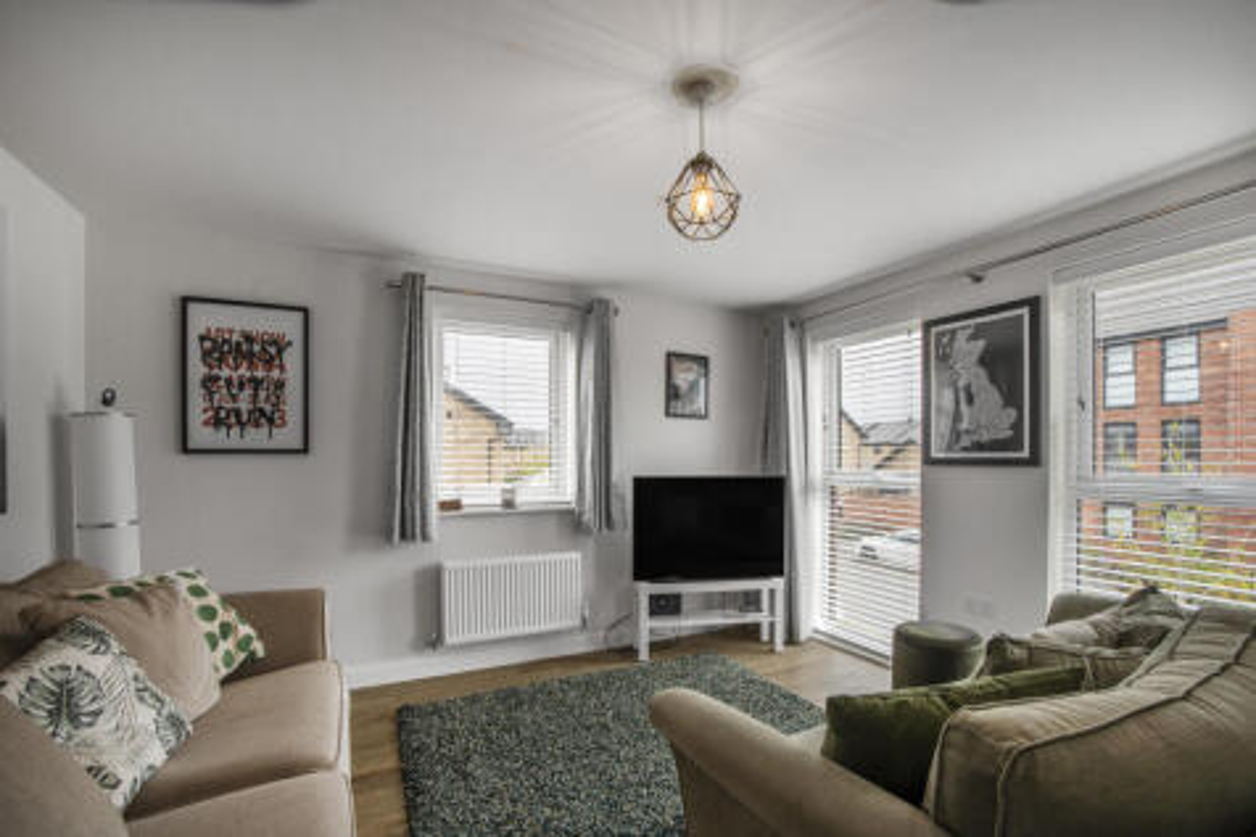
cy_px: 418
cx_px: 628
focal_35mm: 15
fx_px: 523
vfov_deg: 77.3
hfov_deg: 100.4
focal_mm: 15
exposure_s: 1/10
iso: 100
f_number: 16
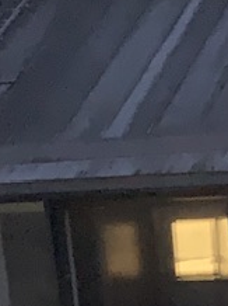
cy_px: 686
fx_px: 1346
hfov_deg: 9.3
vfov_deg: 11.2
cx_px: 380
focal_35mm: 153
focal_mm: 4.25
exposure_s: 1/4
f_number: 1.8
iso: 1600
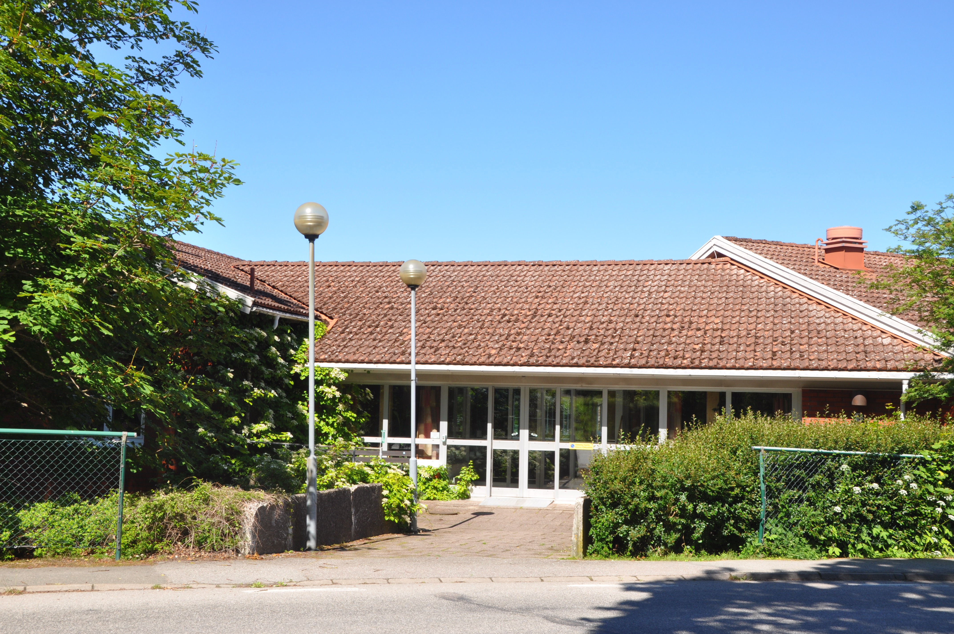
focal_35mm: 48
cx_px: 477
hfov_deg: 41.2
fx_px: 1270
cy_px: 317
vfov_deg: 28.0
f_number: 13
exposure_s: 1/125
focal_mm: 32
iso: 200
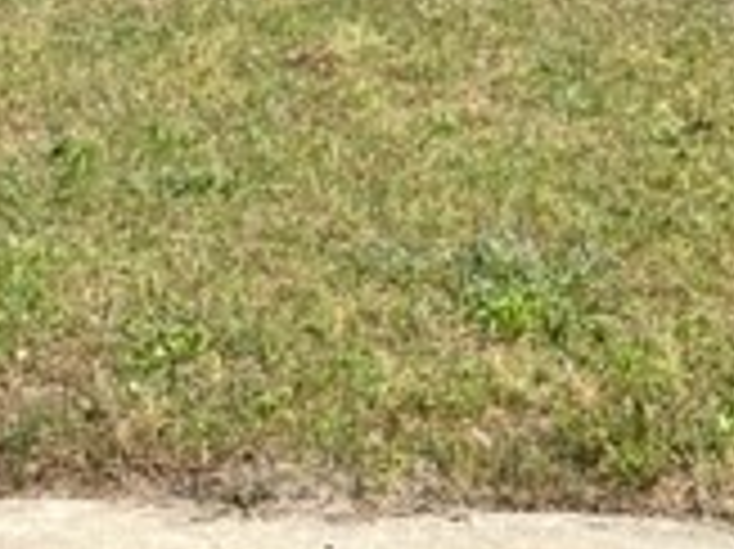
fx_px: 2161
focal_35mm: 102
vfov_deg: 13.1
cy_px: -436
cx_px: 333
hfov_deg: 19.3
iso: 50
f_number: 1.6
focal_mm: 5.1
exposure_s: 1/2358
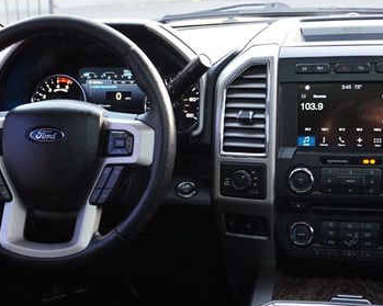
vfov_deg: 24.6
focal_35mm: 62
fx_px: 703
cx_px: 173
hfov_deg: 30.5
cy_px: 158
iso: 3200
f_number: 4.5
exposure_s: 1/125
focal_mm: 24
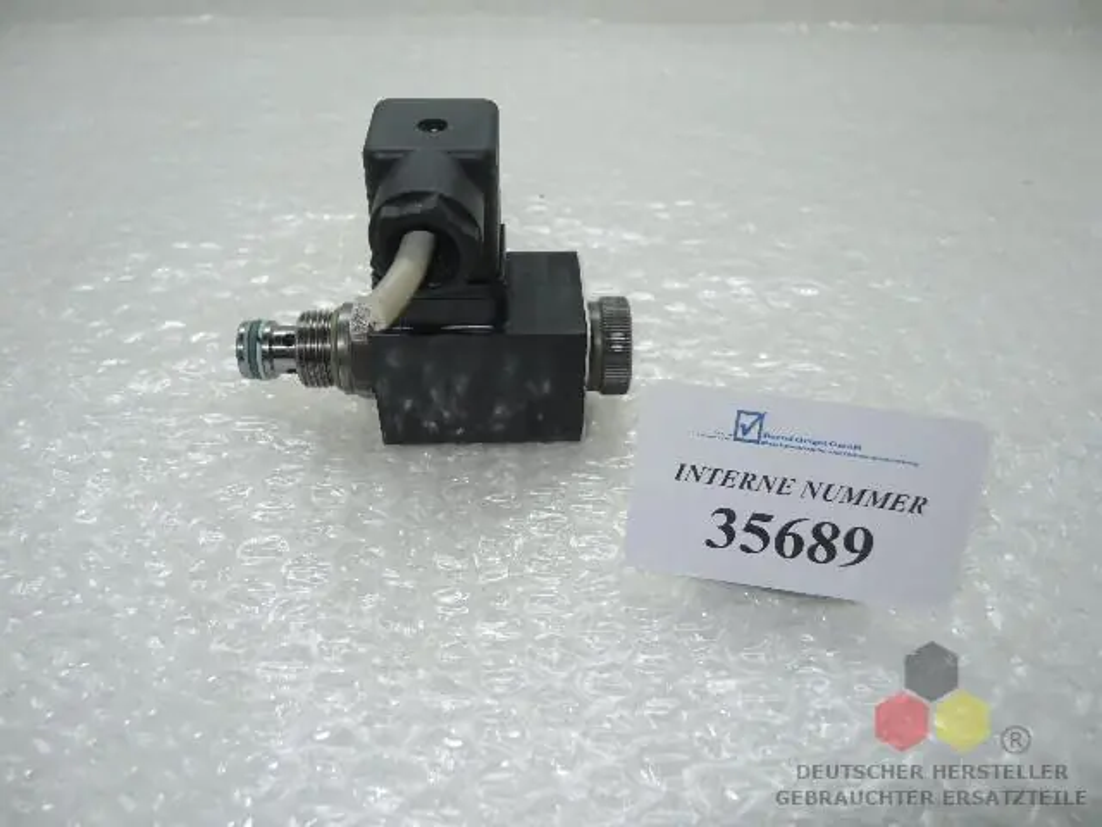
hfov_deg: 63.4
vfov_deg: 49.7
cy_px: 414
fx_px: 891
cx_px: 551
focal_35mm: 28
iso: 80
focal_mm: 6
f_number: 2.5
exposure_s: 1/80
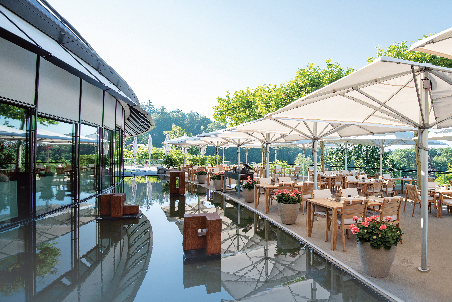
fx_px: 201
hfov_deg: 96.7
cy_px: 151
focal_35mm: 16
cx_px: 226
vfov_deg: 73.8
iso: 64
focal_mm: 16
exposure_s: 1/60
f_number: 8
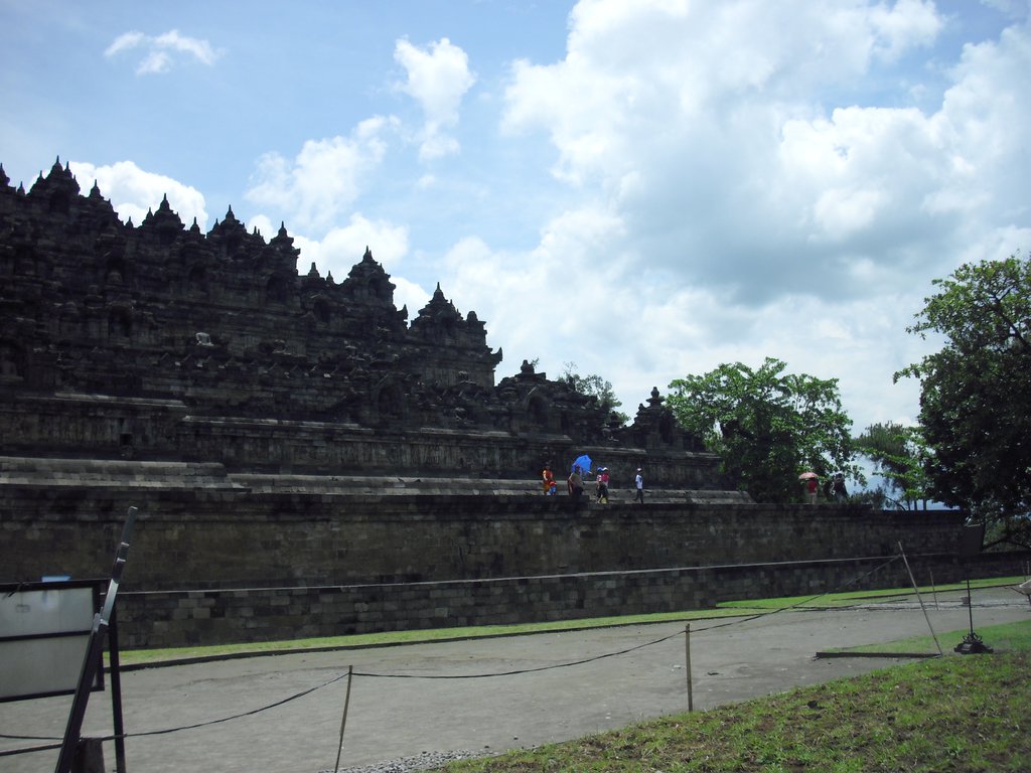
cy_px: 386
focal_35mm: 38
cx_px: 516
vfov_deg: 37.7
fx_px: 1132
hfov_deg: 49.0
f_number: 8
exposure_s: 1/400
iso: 100
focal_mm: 6.2
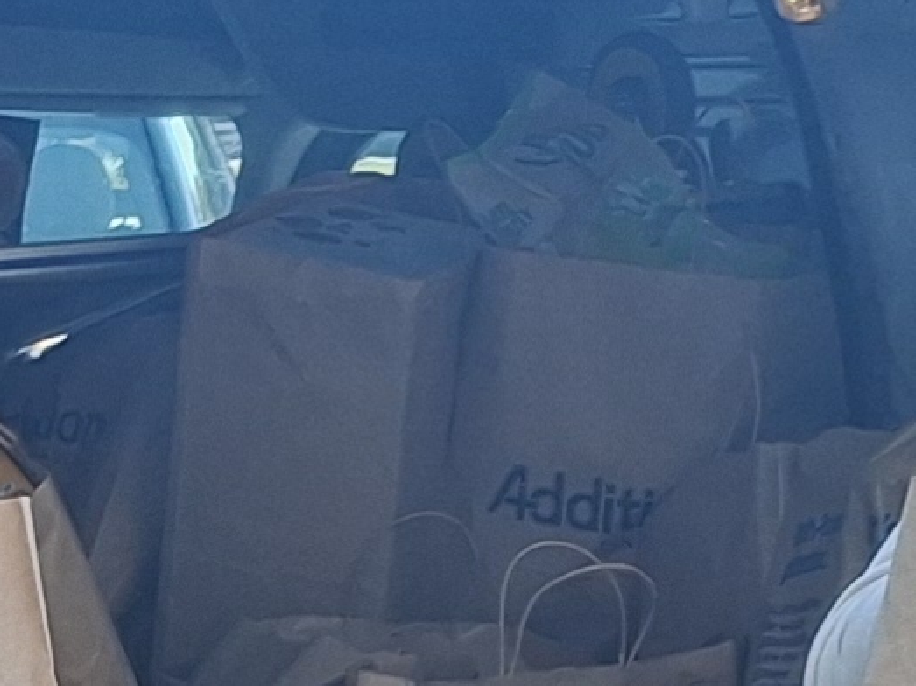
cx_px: 622
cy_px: 1015
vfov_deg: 7.5
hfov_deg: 10.1
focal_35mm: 195
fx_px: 5159
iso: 32
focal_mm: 4.69
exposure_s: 1/722
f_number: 1.8
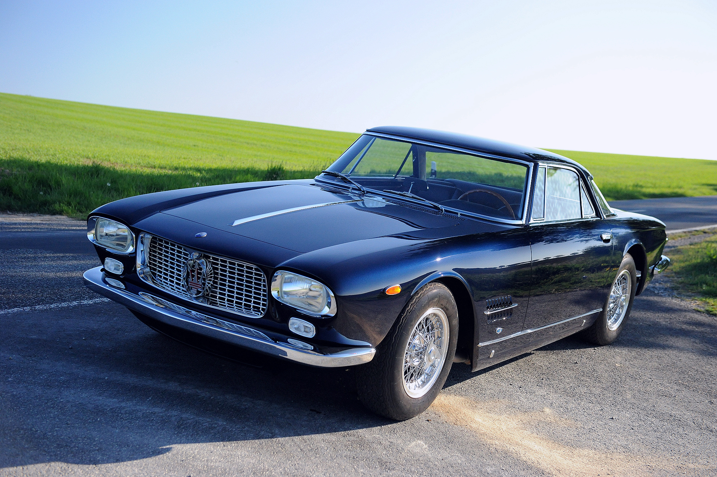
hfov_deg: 41.1
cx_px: 358
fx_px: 955
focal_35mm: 48
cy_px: 238
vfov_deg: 28.0
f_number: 4.5
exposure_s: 1/2000
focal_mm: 48
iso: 2500
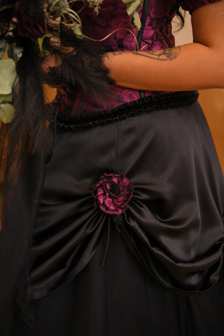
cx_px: 112
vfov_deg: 44.5
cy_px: 168
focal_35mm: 44
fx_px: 411
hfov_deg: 30.5
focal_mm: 44
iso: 1250
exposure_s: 1/250
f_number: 2.8
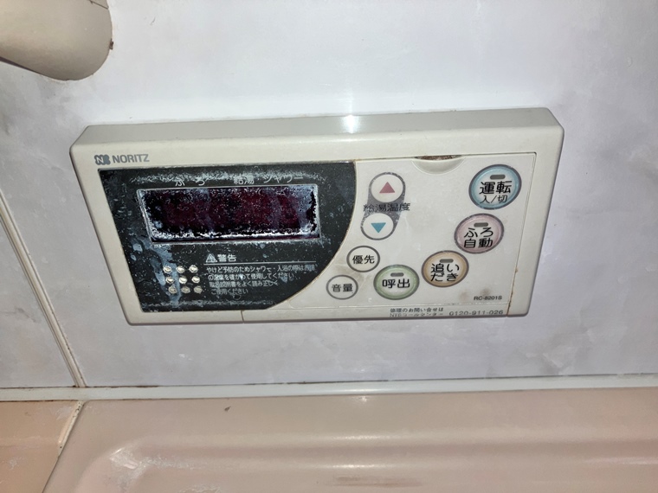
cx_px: 329
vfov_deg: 49.7
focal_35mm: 28
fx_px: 532
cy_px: 246
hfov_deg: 63.4
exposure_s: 1/7
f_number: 1.8
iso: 20
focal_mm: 3.99
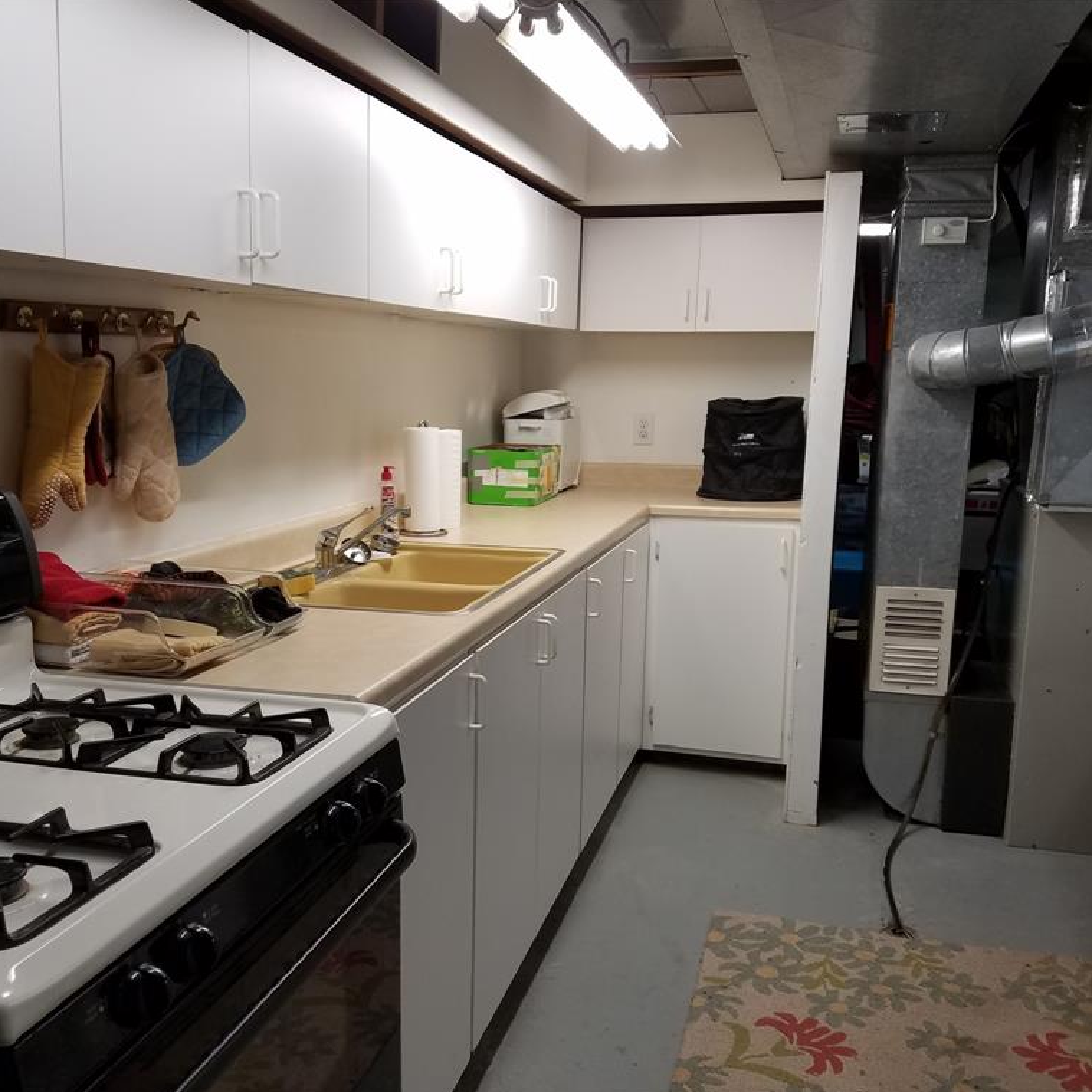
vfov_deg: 52.5
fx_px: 1106
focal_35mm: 31
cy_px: 547
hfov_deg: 52.5
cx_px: 545
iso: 64
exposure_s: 1/60
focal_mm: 4.2
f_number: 1.7
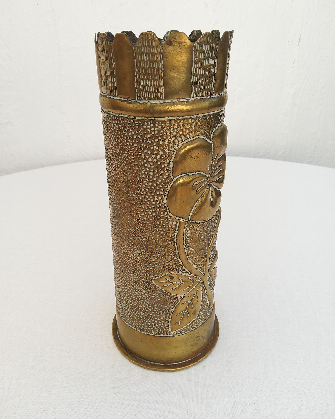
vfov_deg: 62.2
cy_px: 199
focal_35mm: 28
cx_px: 165
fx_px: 347
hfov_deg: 51.5
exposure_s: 1/348
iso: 40
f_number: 2
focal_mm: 3.08
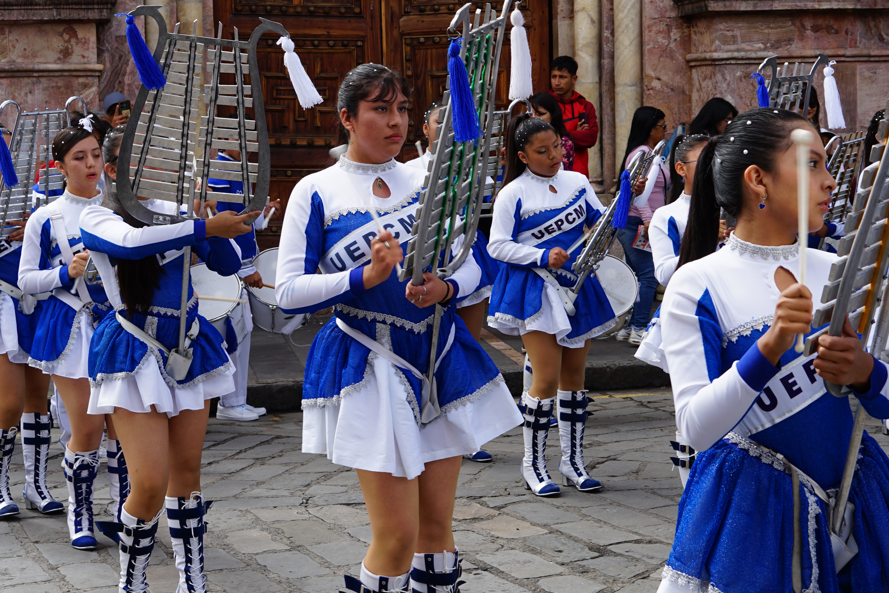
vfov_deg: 18.2
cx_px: 444
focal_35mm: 75
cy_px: 296
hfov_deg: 27.0
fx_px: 1852
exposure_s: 1/125
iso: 100
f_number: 9
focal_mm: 50
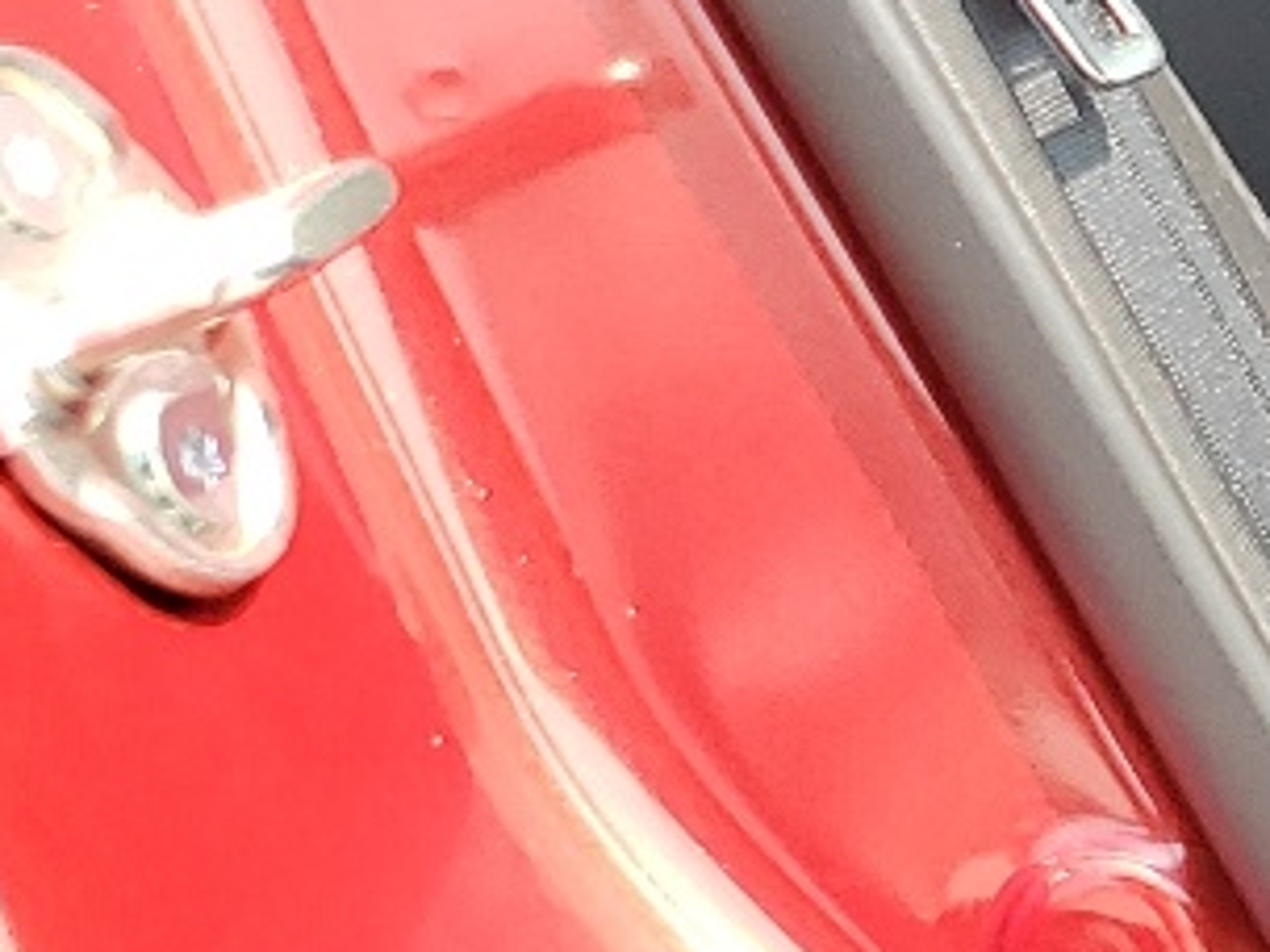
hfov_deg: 12.1
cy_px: -113
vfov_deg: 10.7
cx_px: 2866
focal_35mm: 137
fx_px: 5026
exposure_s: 1/455
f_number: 1.5
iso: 50
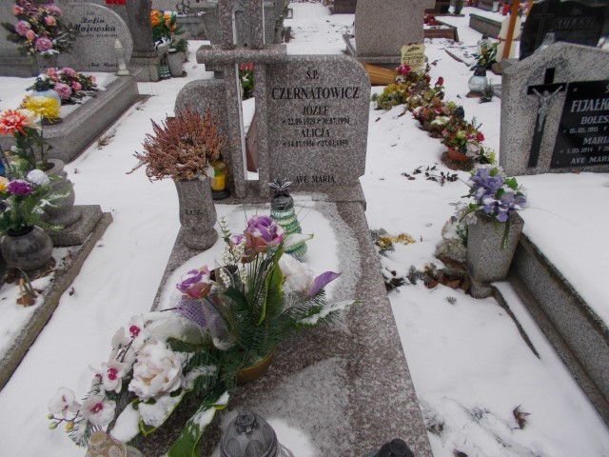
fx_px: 457
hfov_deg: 67.3
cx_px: 304
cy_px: 228
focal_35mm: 26
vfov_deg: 53.1
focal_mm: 4.6
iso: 80
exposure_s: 1/400
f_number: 3.2
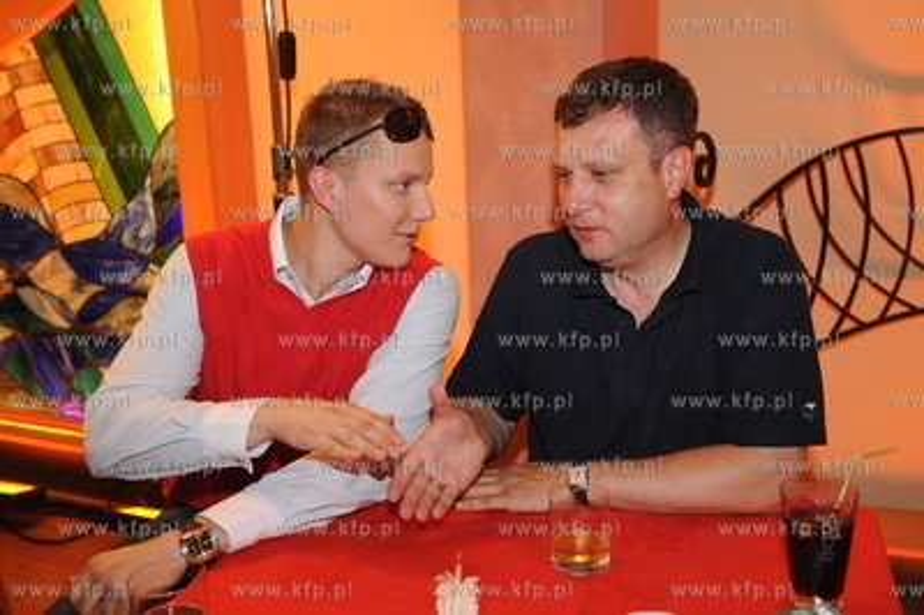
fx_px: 1128
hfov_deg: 44.5
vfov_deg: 30.5
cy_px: 308
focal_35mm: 44
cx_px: 462
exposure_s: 1/80
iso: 800
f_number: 5.6
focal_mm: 44
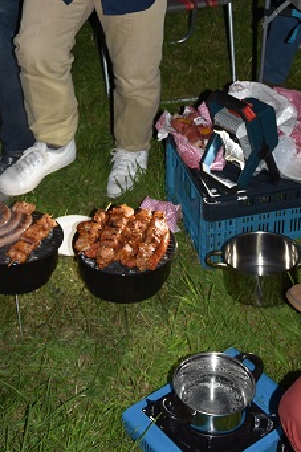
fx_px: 929
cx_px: 86
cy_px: 86
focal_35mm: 74
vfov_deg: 26.8
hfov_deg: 18.3
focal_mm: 24
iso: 200
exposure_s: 1/60
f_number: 3.8
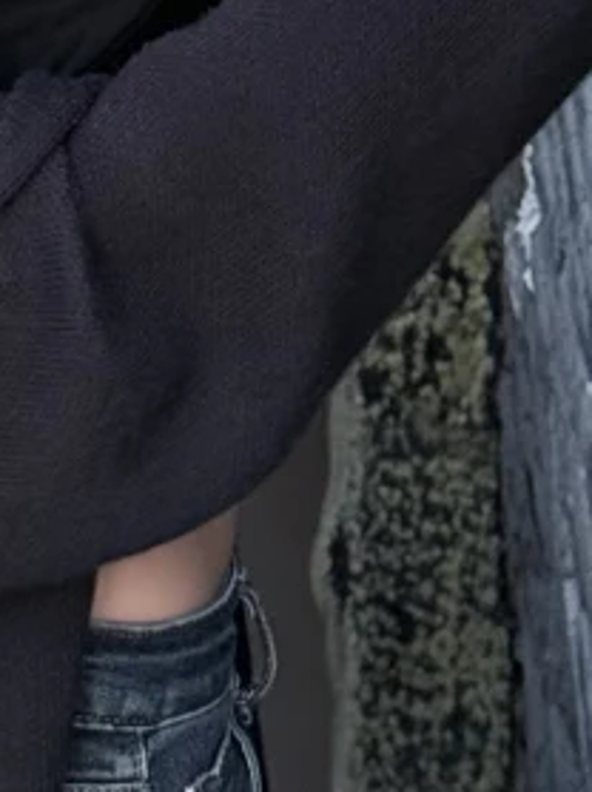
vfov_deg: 7.5
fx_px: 5687
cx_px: -9
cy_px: -1097
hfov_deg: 5.9
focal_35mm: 249
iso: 100
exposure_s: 1/100
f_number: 1.78
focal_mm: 6.76
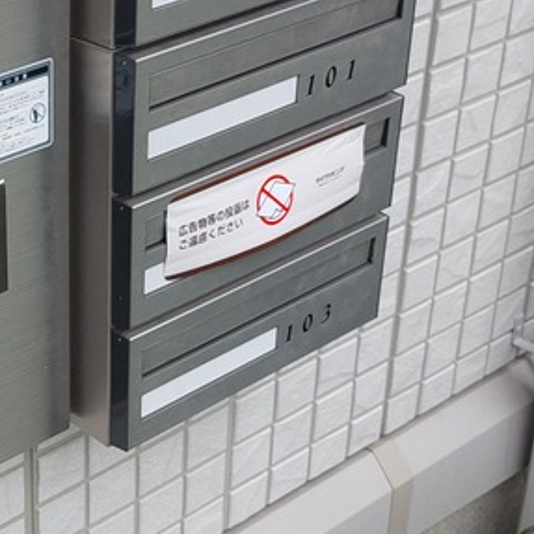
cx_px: -134
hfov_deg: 22.2
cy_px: 177
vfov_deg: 24.2
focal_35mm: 71
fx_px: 1239
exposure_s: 1/427
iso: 25
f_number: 1.8
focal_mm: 5.23
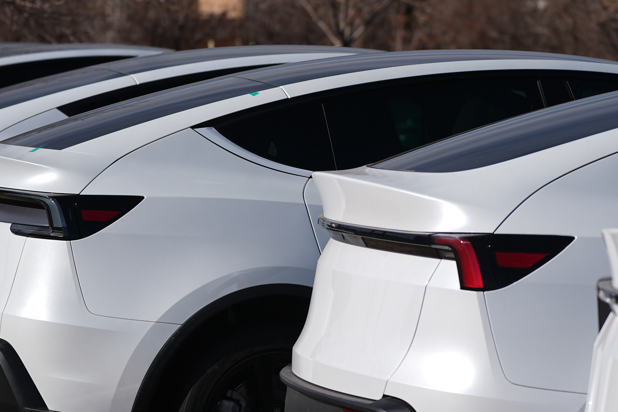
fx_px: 3330
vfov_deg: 7.1
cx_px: 335
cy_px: 234
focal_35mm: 194
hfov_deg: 10.6
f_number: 5
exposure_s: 1/3200
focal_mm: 133
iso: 200
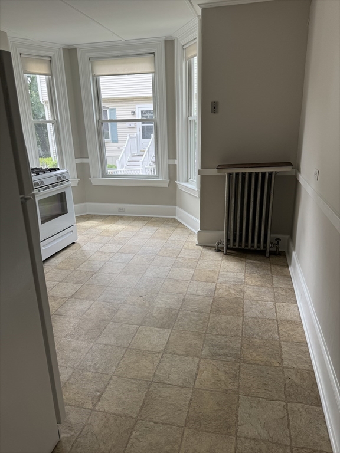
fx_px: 314
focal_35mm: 24
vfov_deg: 71.6
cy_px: 226
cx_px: 170
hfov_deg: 56.8
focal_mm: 6.76
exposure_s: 1/181
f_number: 1.78
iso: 80
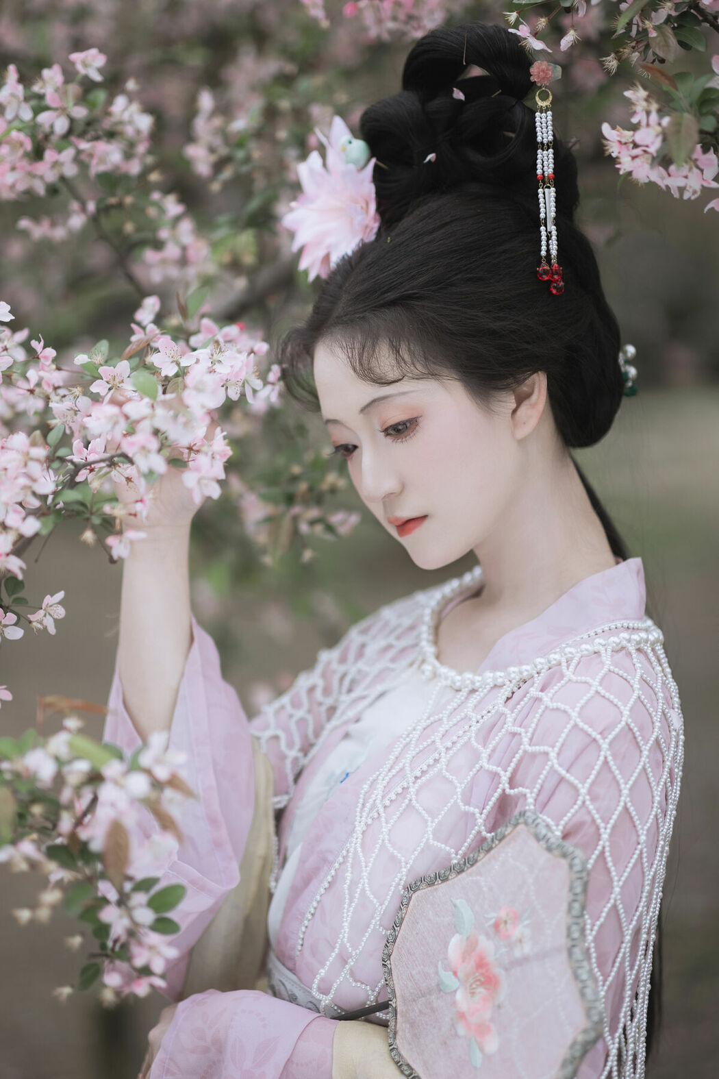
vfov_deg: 23.9
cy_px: 540
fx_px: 2546
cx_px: 360
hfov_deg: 16.1
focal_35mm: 85
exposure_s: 1/1000
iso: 200
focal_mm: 85
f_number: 1.6
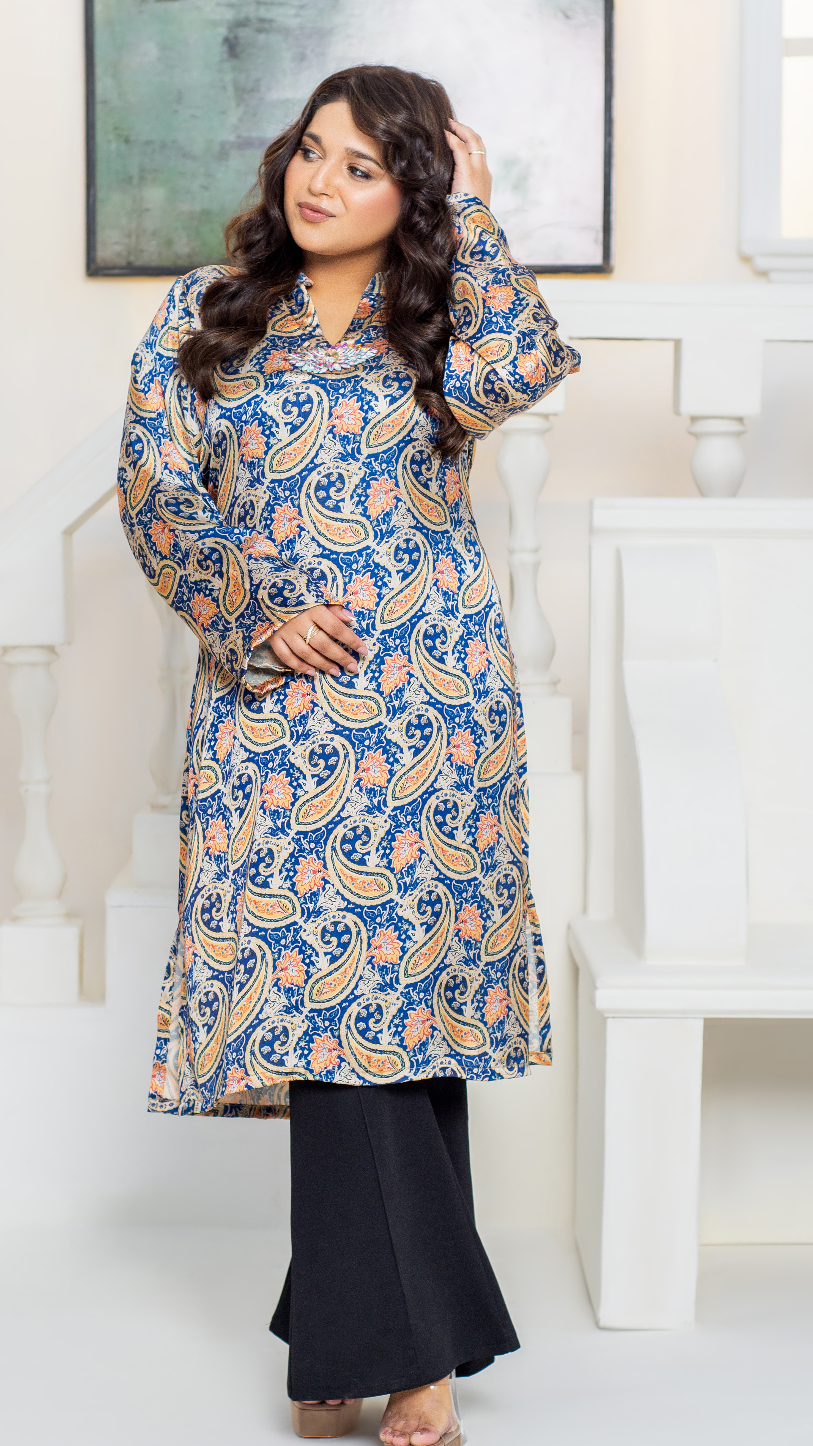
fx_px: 2300
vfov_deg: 34.9
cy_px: 739
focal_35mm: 60
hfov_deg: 20.0
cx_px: 357
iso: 125
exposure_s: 1/250
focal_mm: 50
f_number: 5
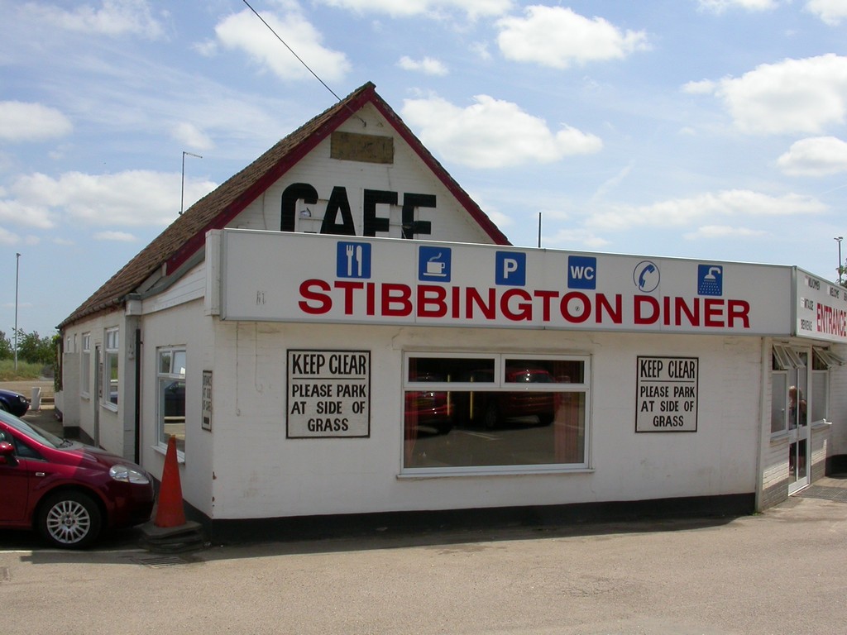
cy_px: 318
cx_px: 424
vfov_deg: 37.7
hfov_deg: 49.0
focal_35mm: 38
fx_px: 930
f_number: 7.5
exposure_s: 1/473
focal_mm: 7.85
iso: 100
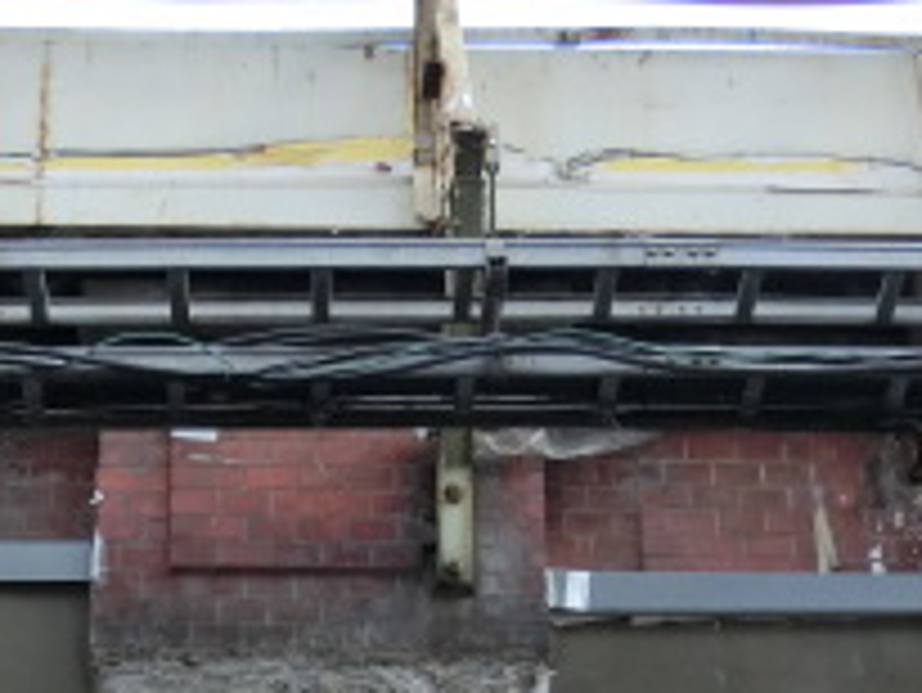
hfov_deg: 18.5
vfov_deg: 13.5
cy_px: 891
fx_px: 2825
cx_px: 355
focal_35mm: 106
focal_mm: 6
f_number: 3.9
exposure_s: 1/125
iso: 160
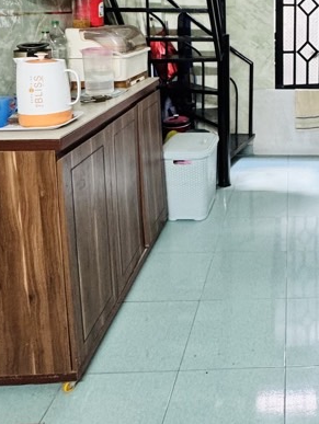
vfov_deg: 47.0
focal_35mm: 37
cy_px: 76
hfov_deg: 35.1
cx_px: 319
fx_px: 454
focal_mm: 2.22
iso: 320
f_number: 2.2
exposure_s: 1/100
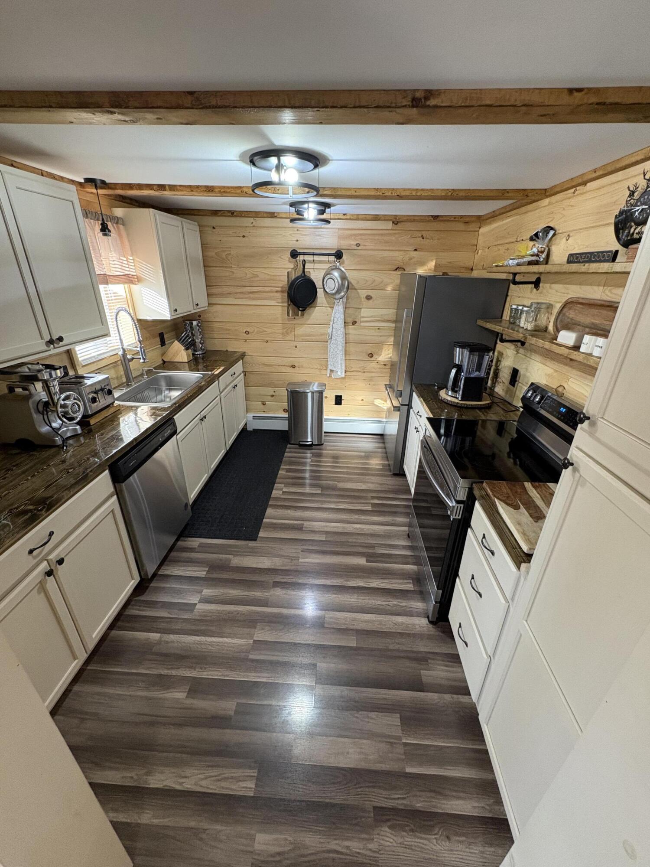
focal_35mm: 14
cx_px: 325
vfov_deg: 102.1
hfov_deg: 85.7
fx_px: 351
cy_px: 434
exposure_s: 1/60
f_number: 2.2
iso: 250
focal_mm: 2.22
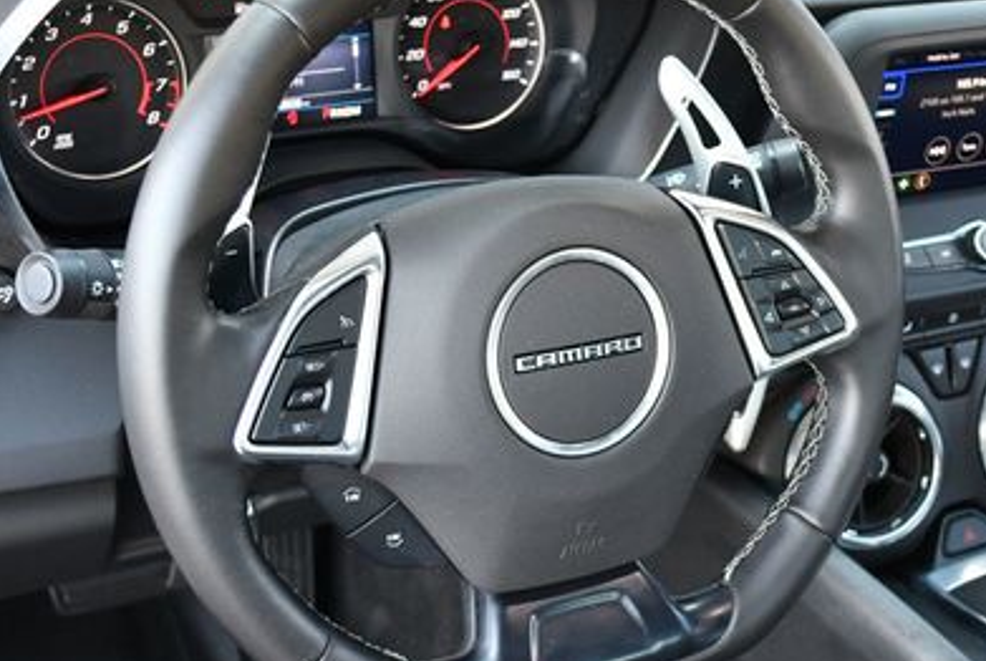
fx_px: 1975
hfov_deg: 27.9
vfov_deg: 19.0
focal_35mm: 72
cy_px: 348
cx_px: 641
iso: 1000
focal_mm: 22
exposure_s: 1/125
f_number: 4
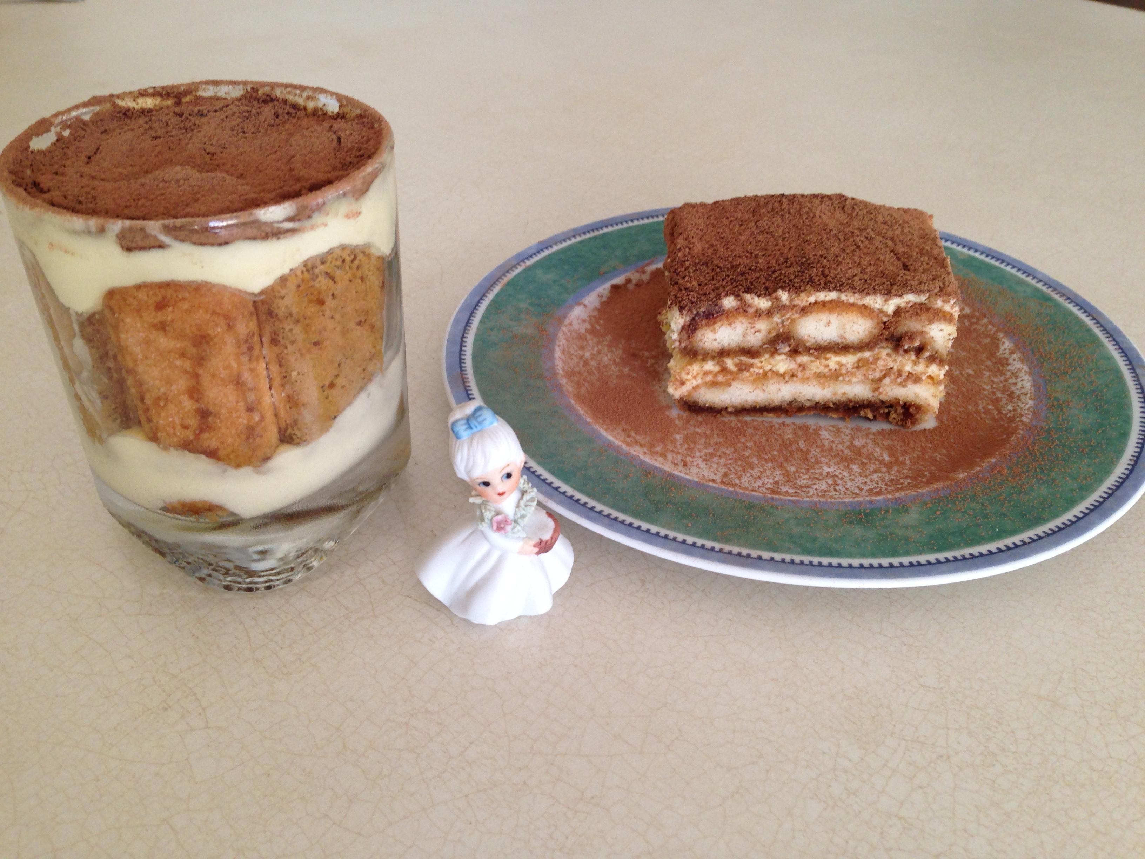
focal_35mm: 33
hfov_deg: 55.4
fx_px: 1092
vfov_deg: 42.9
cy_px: 430
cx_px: 572
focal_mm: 4.12
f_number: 2.4
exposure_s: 1/20
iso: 80
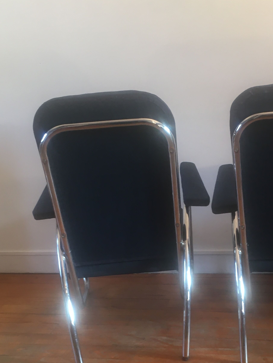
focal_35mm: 48
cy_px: 235
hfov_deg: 29.9
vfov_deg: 39.3
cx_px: 196
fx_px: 505
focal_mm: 4.15
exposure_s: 1/33
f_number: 2.2
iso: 80
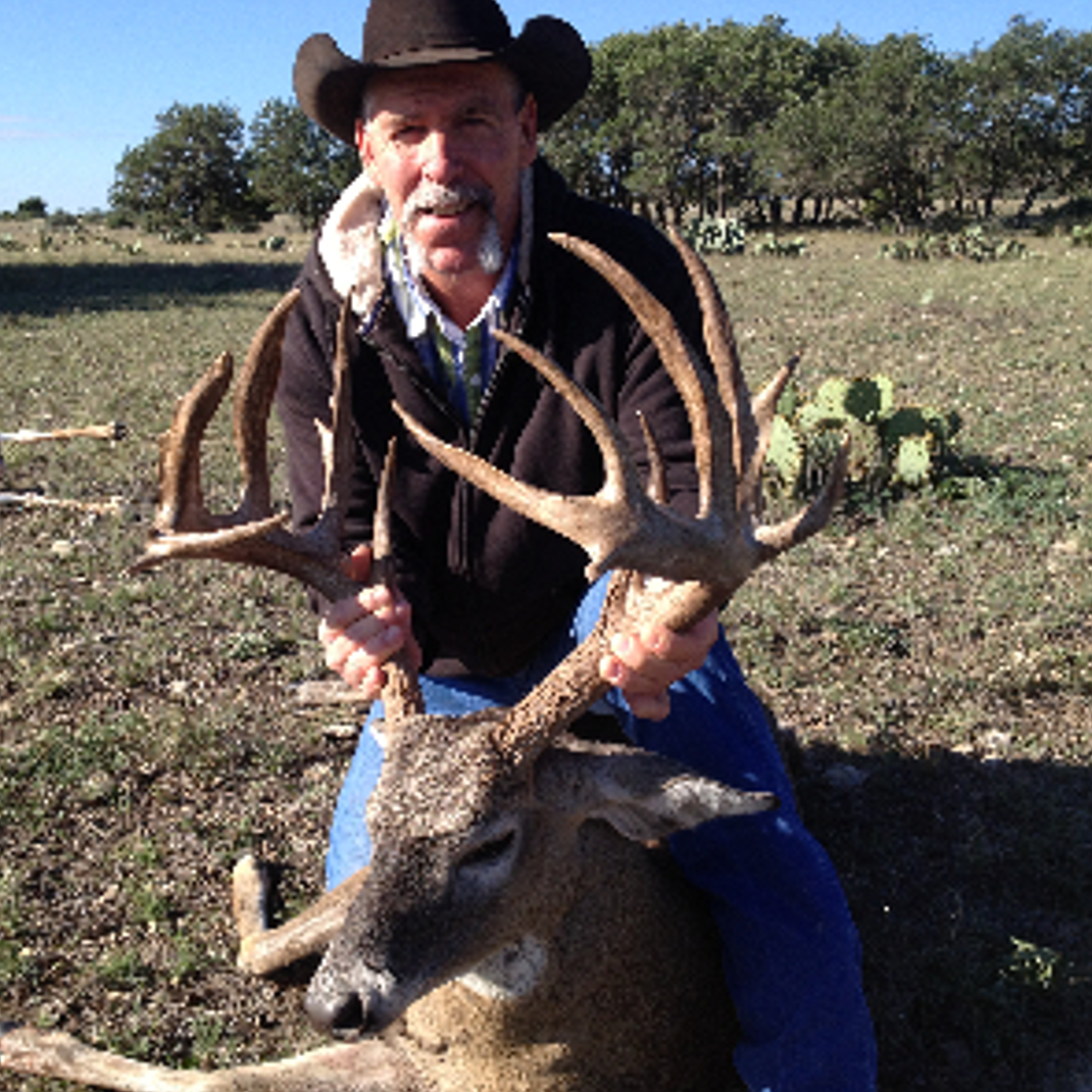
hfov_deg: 40.0
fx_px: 1499
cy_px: 540
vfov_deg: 40.0
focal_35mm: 42
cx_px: 485
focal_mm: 4.28
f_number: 2.4
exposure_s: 1/1062
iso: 50
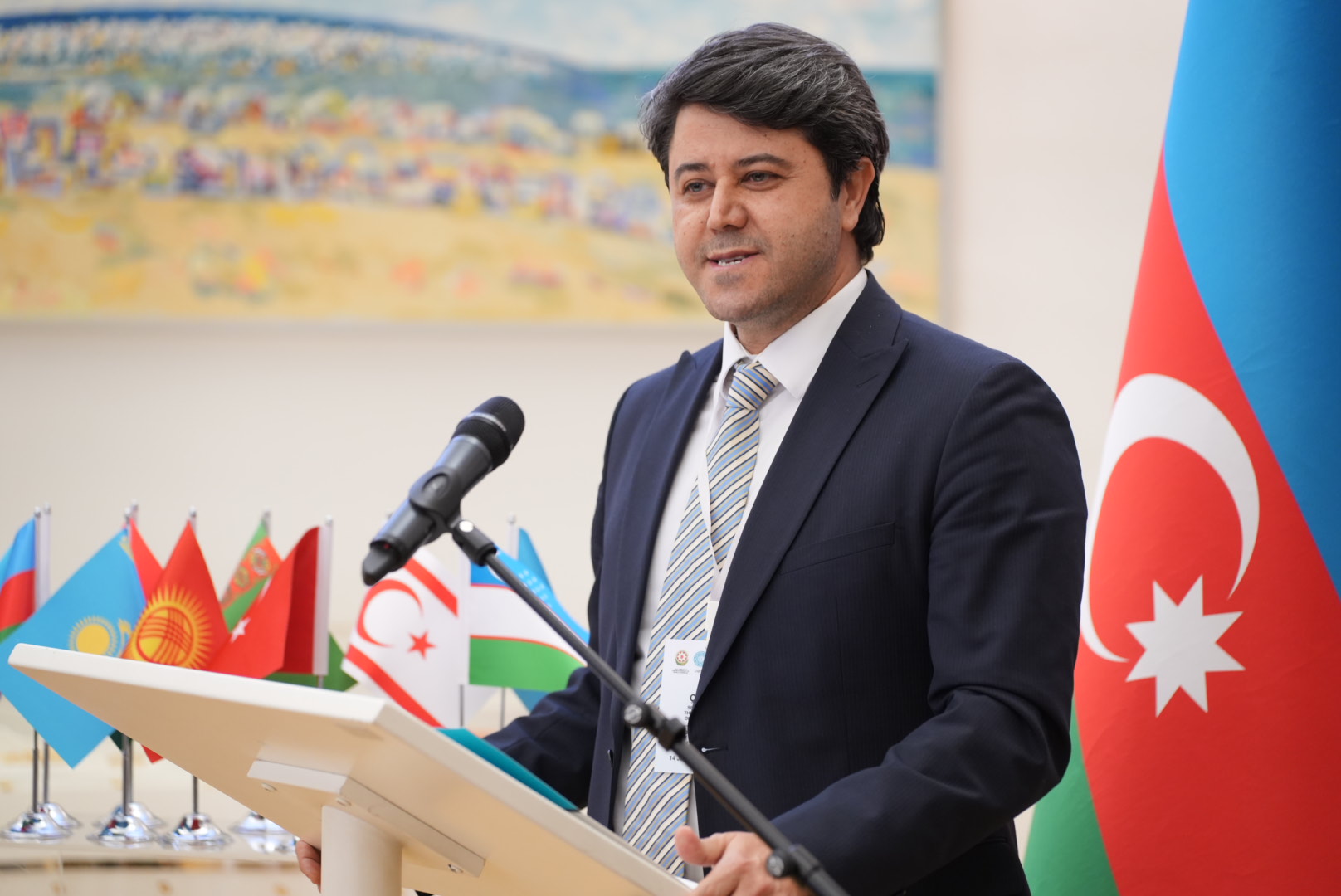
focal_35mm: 123
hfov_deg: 16.6
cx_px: 670
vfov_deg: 11.2
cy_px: 448
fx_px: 4585
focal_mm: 123
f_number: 3.2
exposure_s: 1/160
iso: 1600
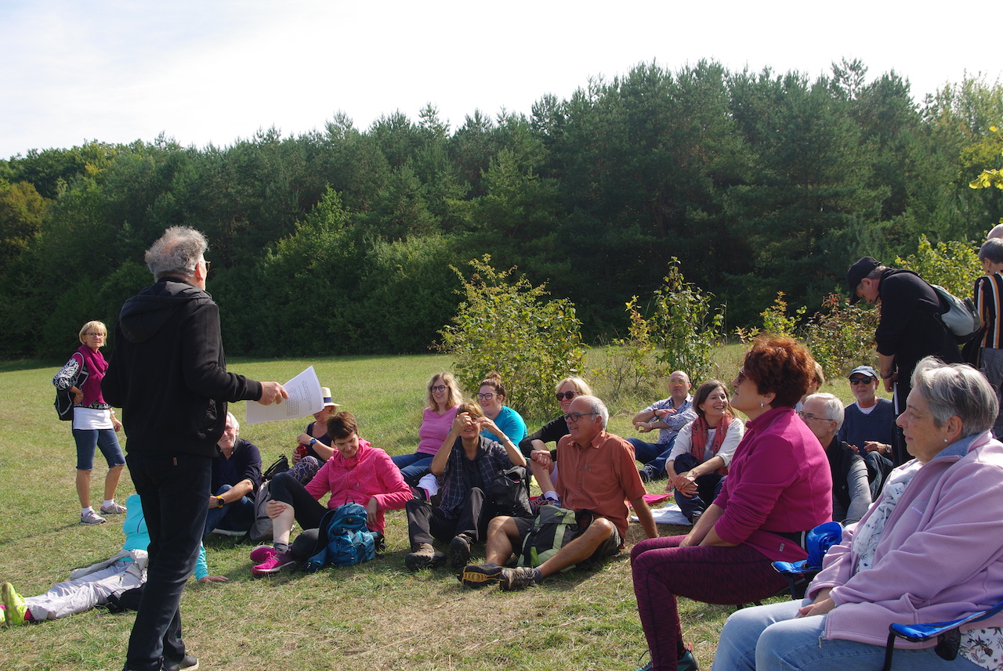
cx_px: 502
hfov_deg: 49.5
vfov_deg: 34.3
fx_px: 1088
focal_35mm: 39
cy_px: 336
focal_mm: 26.25
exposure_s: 1/180
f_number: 6.7
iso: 100
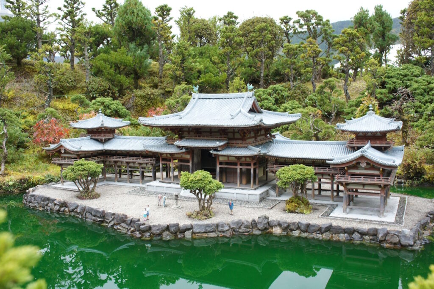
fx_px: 398
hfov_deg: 57.2
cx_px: 217
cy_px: 144
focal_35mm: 33
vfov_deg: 39.9
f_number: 9
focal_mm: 22
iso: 800
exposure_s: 1/60
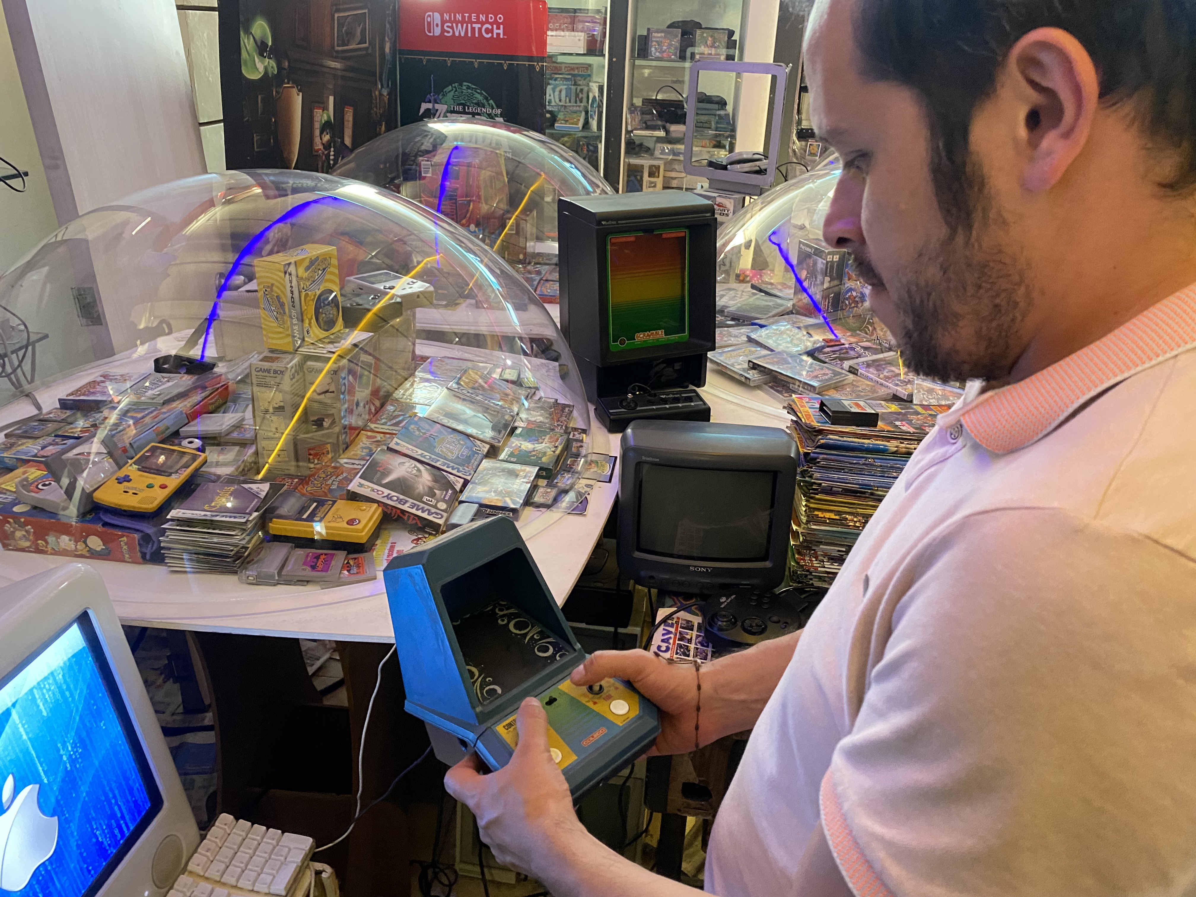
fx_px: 898
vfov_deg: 53.1
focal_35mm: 26
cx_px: 598
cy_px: 448
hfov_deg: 67.3
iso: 500
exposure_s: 1/32
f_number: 1.8
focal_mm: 4.25
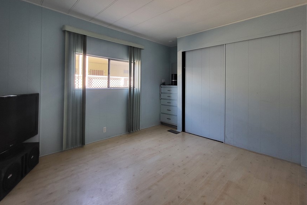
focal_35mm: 16
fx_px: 136
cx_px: 134
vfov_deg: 72.9
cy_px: 81
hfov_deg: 96.2
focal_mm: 1.74
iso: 160
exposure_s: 1/60
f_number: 2.2
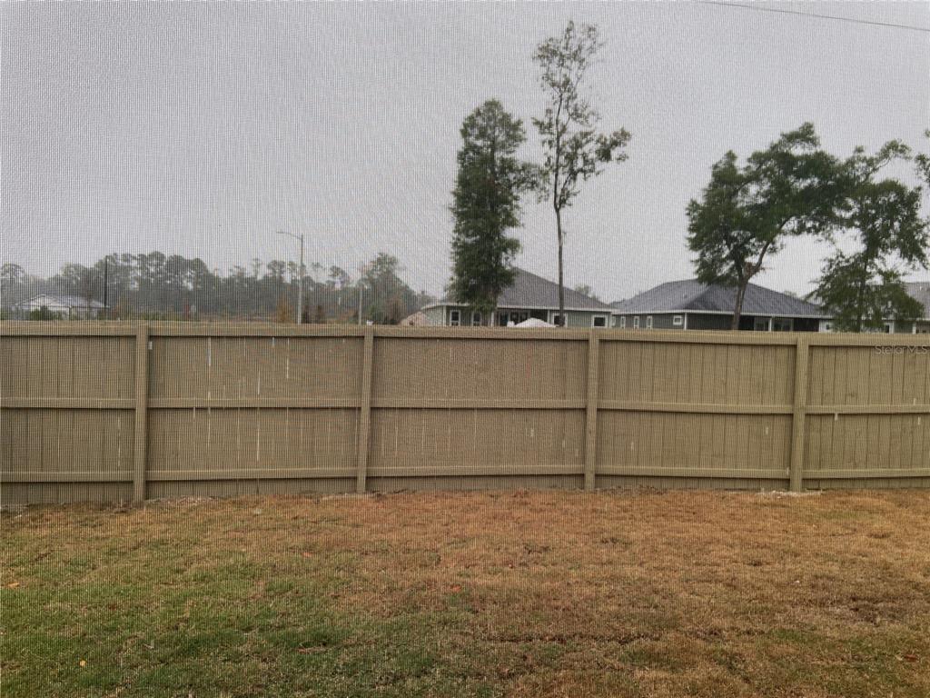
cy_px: 349
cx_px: 465
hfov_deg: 67.3
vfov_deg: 53.1
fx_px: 699
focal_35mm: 26
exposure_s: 1/373
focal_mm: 4.25
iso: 32
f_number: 1.8
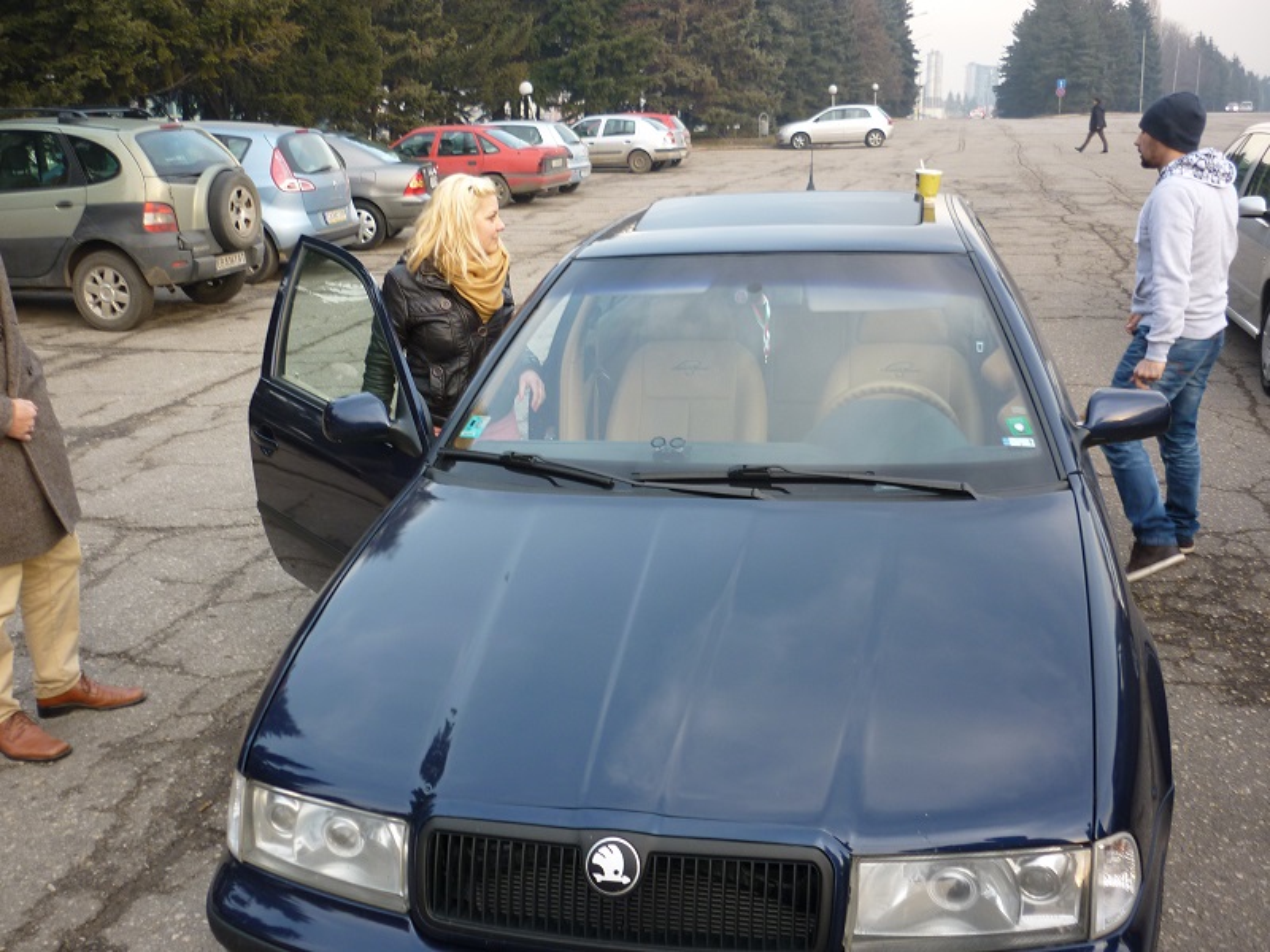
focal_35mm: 33
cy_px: 476
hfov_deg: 55.4
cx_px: 635
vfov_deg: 42.9
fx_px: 1211
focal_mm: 5.5
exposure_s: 1/80
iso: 80
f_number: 2.8
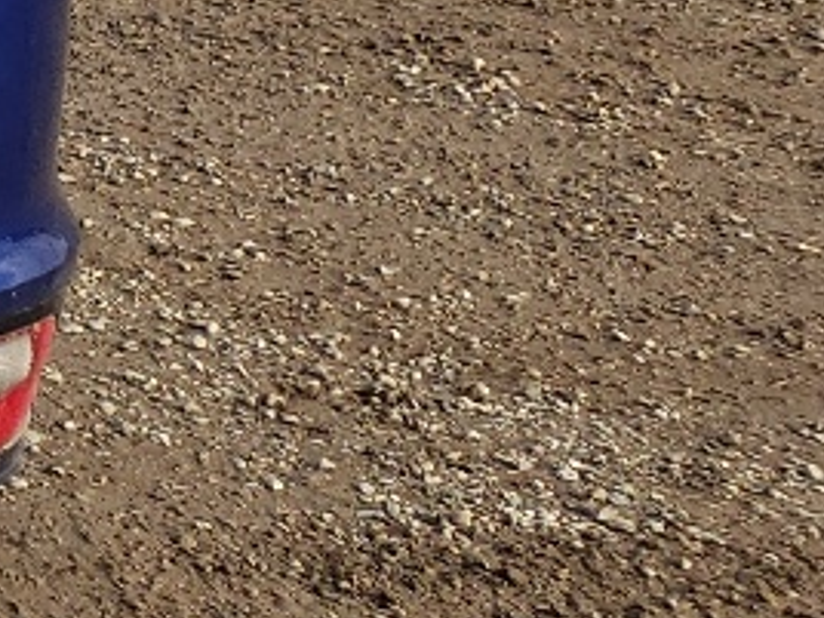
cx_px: -1230
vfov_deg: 9.3
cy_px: -347
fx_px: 3690
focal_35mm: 155
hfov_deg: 10.7
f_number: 1.5
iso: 50
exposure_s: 1/1429
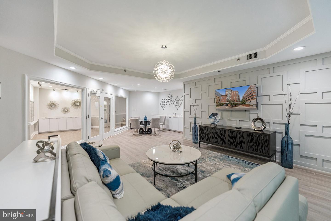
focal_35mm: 15
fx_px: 134
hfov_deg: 101.9
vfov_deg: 78.8
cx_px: 166
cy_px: 110
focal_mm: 14.6
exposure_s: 1/60
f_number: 2.8
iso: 640
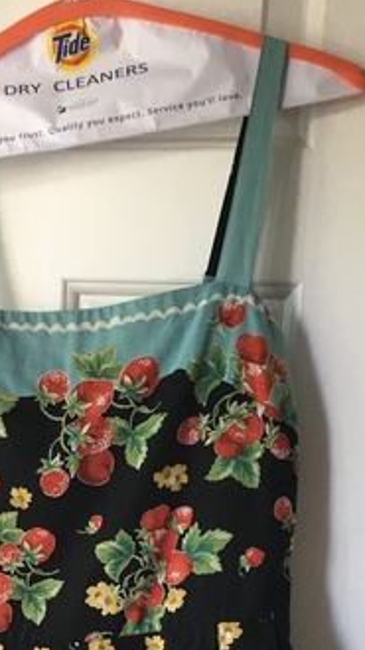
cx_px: 89
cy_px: 611
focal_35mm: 62
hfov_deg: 19.3
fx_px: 1067
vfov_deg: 31.8
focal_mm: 4.15
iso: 80
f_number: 2.2
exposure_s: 1/30
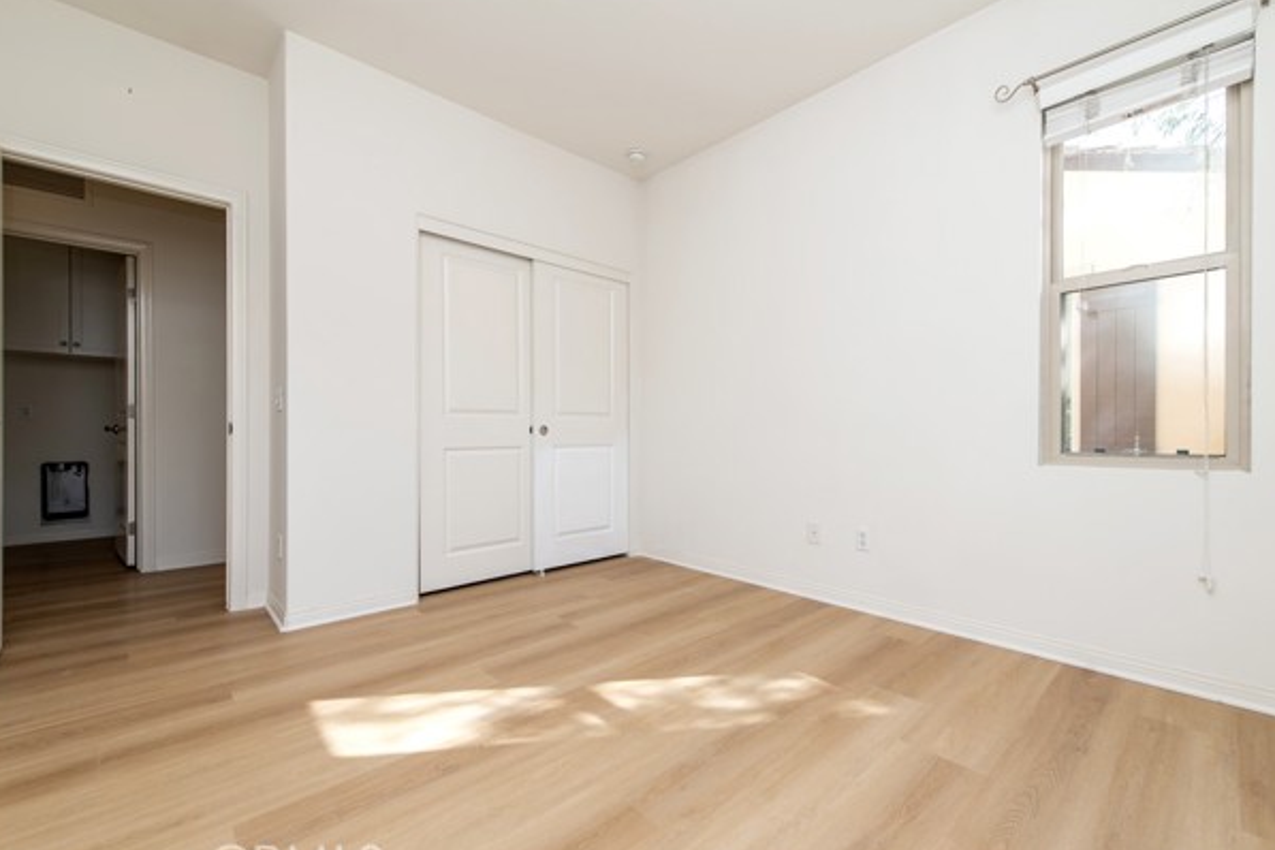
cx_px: 664
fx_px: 531
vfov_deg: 77.3
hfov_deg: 100.3
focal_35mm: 15
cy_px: 440
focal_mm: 14
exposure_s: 1/125
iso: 200
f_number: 5.6
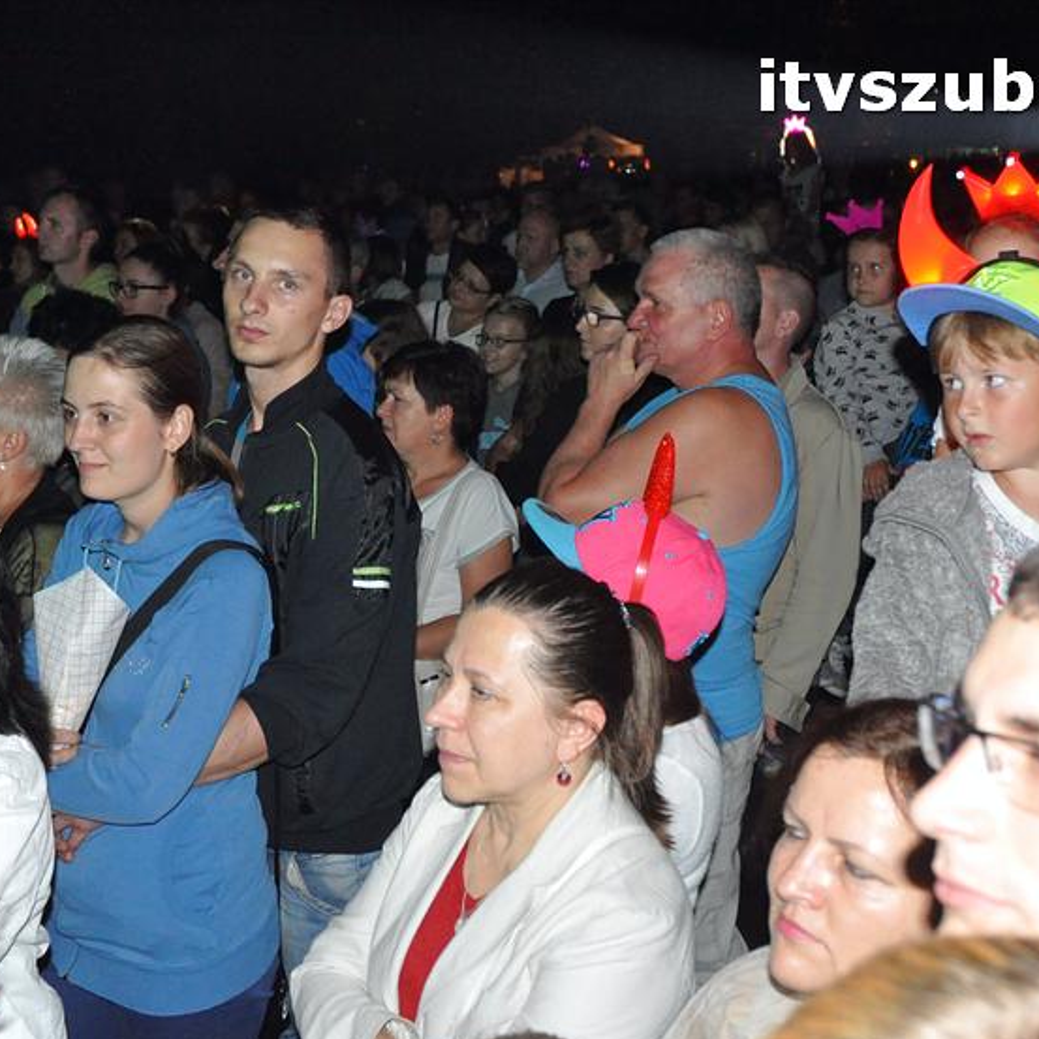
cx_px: 472
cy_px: 529
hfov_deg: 36.0
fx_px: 1596
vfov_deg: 36.1
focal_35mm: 47
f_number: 5.6
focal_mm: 24
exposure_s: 1/60
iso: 3200
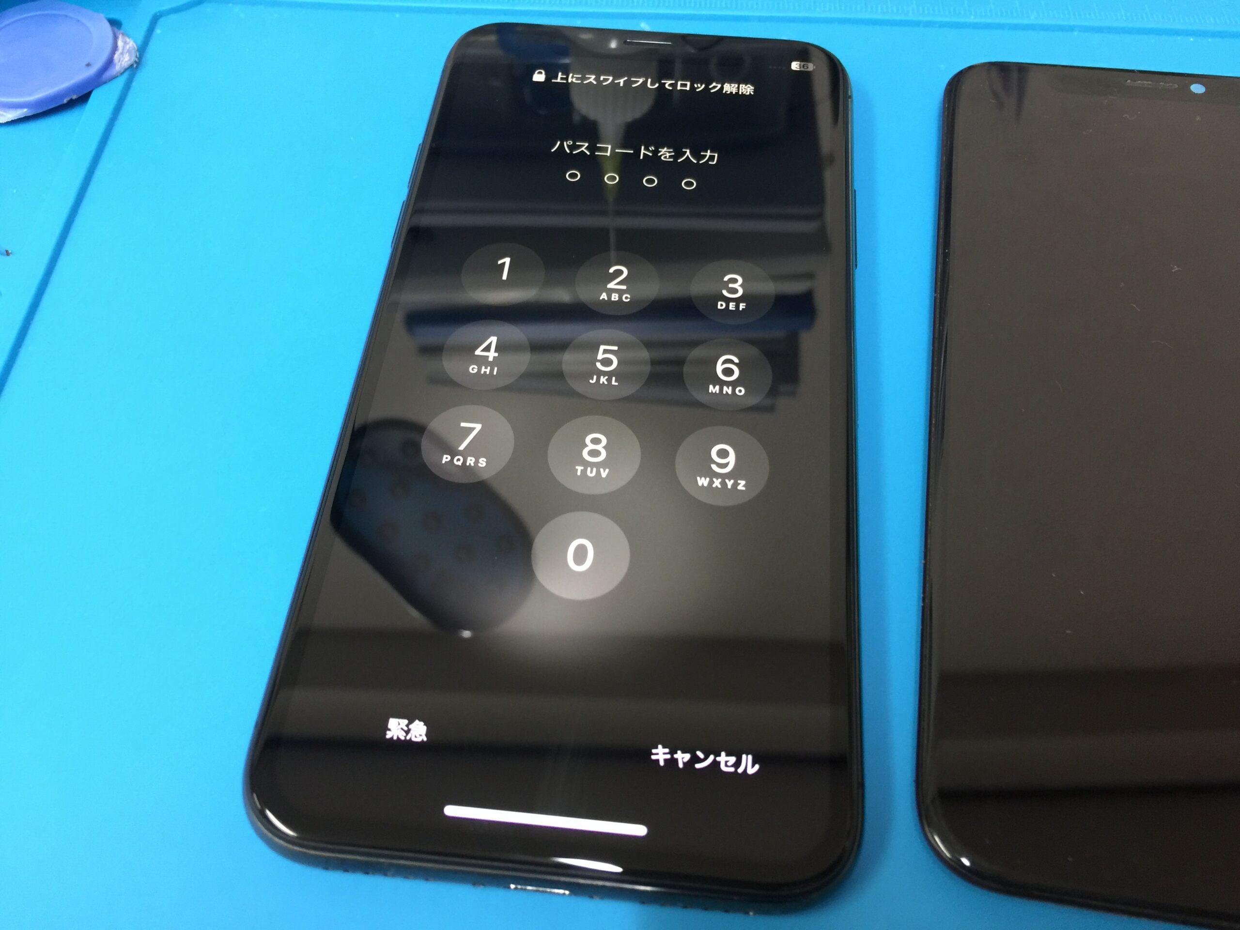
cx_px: 620
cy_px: 465
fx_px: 1039
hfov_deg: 61.7
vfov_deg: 48.2
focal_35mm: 29
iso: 80
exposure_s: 1/17
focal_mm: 4.15
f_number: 2.2
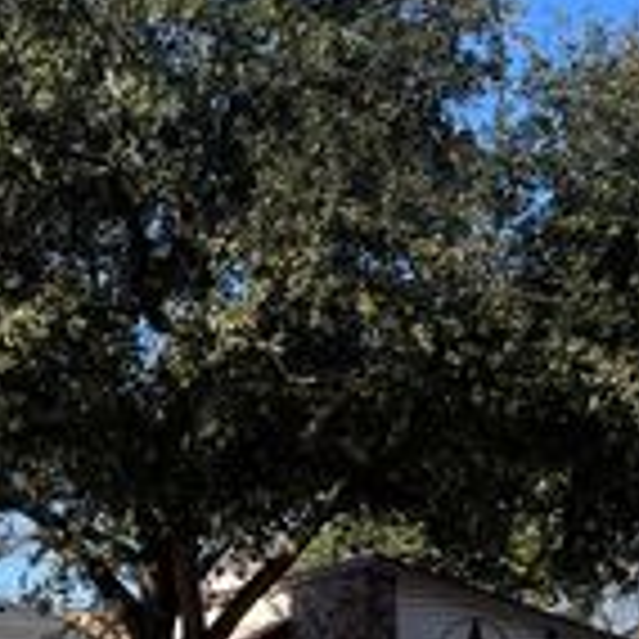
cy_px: 592
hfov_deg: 20.2
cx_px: -108
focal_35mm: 81
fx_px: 1692
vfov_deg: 20.9
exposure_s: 1/2410
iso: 50
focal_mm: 5.1
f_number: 1.6
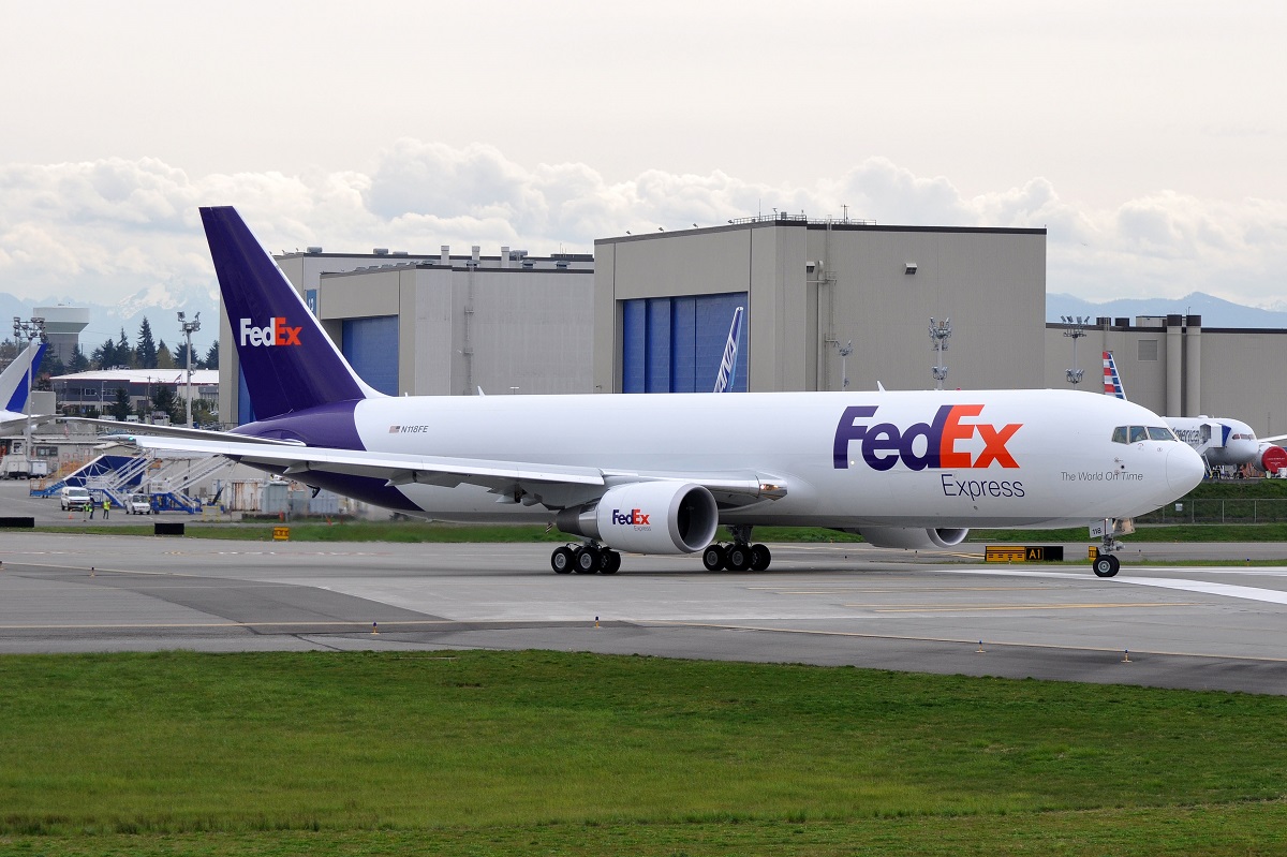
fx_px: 4556
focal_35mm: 128
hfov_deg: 16.1
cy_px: 428
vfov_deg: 10.7
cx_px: 644
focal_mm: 85
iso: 320
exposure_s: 1/1250
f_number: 5.6
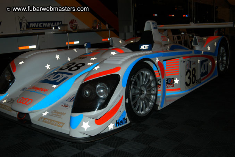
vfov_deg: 36.8
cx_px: 118
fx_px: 235
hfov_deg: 53.2
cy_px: 78
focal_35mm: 36
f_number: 5
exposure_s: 1/60
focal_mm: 24
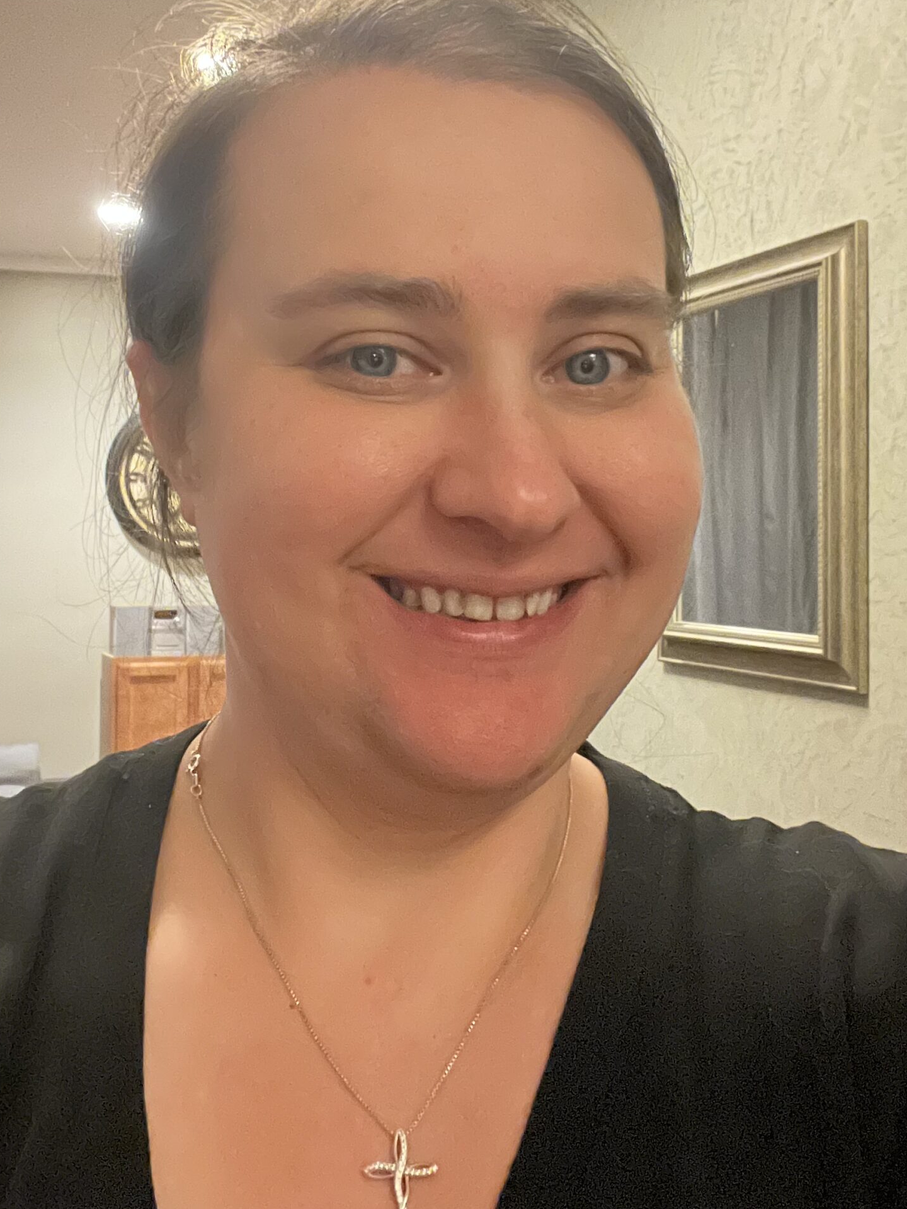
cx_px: 414
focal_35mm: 40
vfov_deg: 46.6
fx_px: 1397
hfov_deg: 35.9
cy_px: 489
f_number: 2.2
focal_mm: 2.71
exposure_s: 1/15
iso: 1250
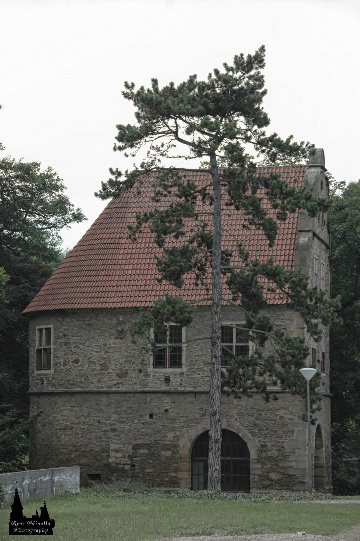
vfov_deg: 18.2
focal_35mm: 112
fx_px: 1690
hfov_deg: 12.2
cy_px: 270
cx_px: 180
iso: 200
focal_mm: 75
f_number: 5.6
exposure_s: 1/125
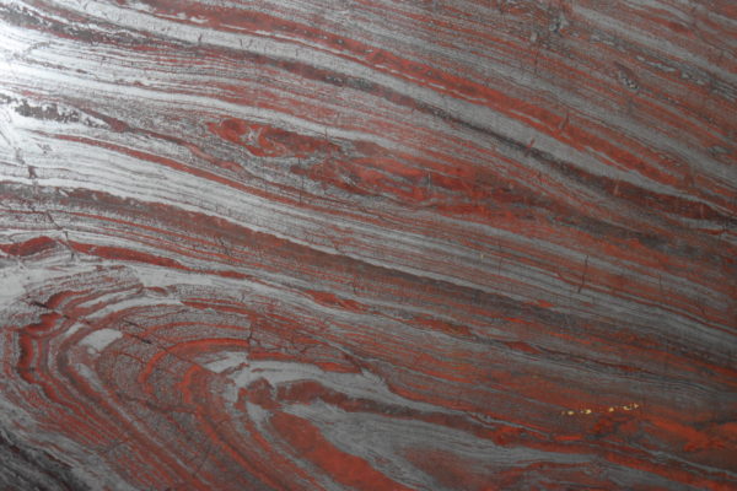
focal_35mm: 72
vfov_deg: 18.9
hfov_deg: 28.1
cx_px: 368
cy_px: 246
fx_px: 1474
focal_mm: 48
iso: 2500
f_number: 5.3
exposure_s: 1/60
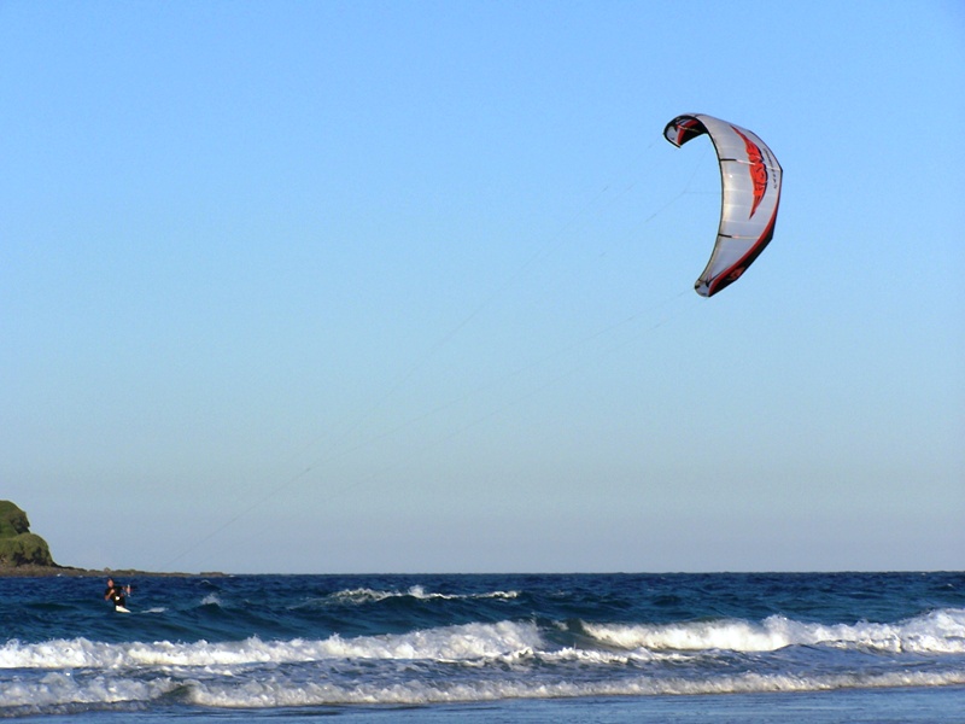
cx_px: 482
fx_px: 3875
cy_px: 362
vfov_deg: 10.7
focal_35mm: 139
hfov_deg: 14.2
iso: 80
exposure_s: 1/800
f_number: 4.5
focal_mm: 23.1
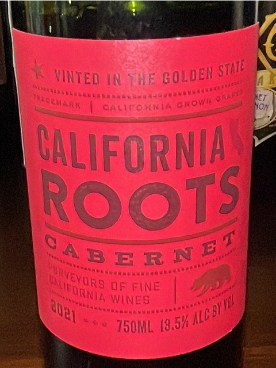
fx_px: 319
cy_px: 184
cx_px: 138
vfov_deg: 60.0
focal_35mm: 30
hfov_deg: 46.8
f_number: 2.4
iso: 500
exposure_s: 1/60
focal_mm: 1.54
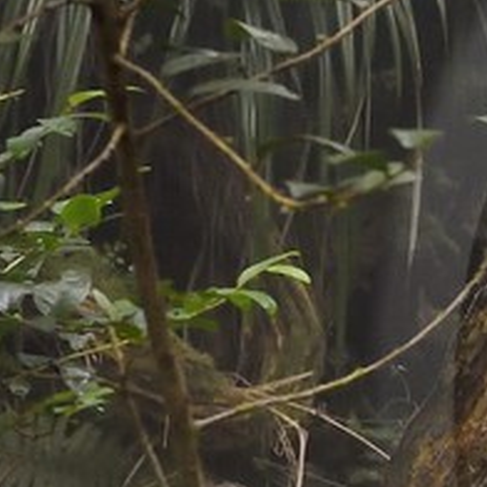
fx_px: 3868
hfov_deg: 6.8
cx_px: 1139
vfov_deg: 7.2
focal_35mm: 243
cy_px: 415
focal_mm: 35
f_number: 5.6
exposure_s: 1/160
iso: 3200
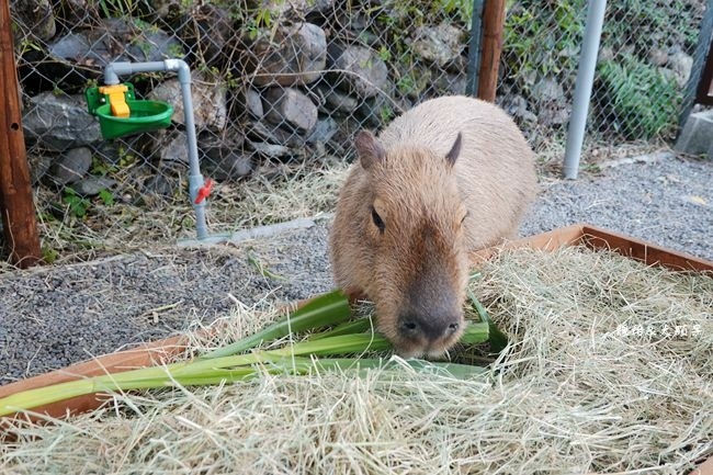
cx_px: 356
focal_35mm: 32
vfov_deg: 41.1
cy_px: 238
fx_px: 634
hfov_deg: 58.7
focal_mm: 12.01
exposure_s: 1/40
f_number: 3.5
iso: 160
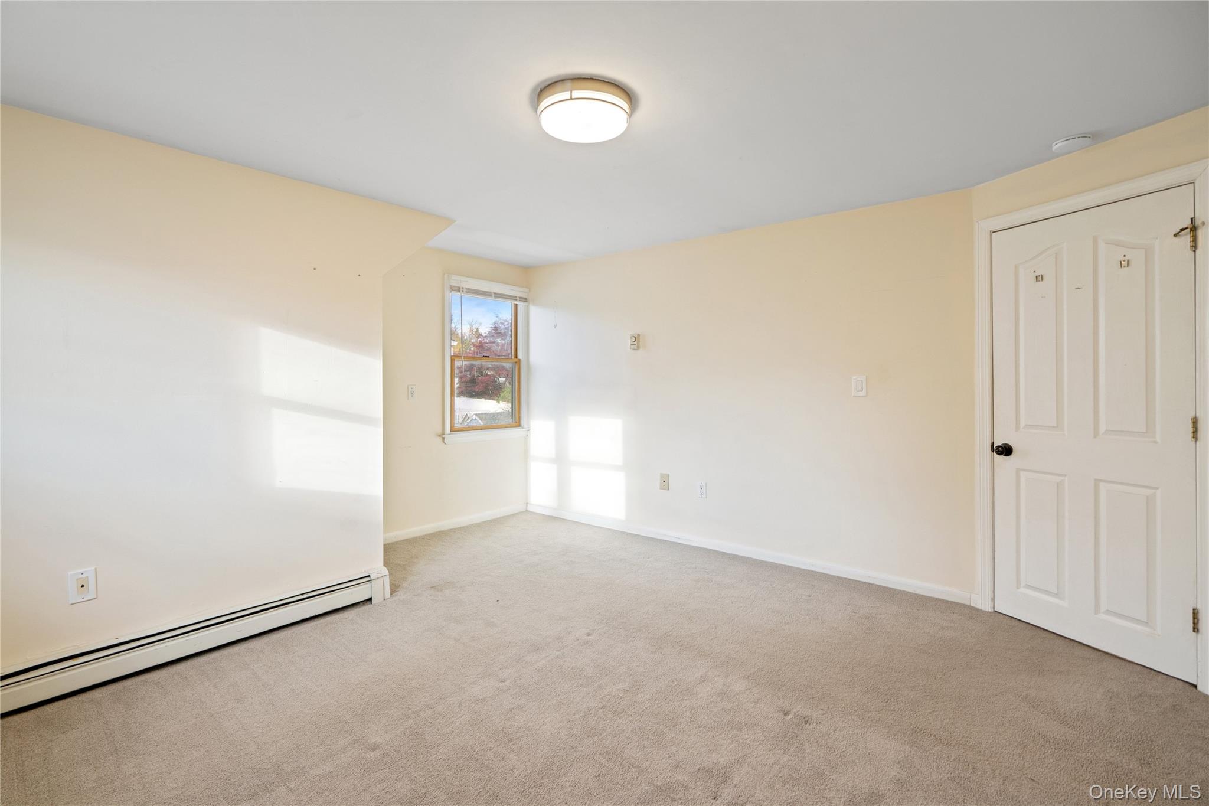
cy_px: 403
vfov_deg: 73.7
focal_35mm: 16
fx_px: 537
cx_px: 604
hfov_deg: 96.7
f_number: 5.6
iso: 400
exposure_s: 1/10
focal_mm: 16
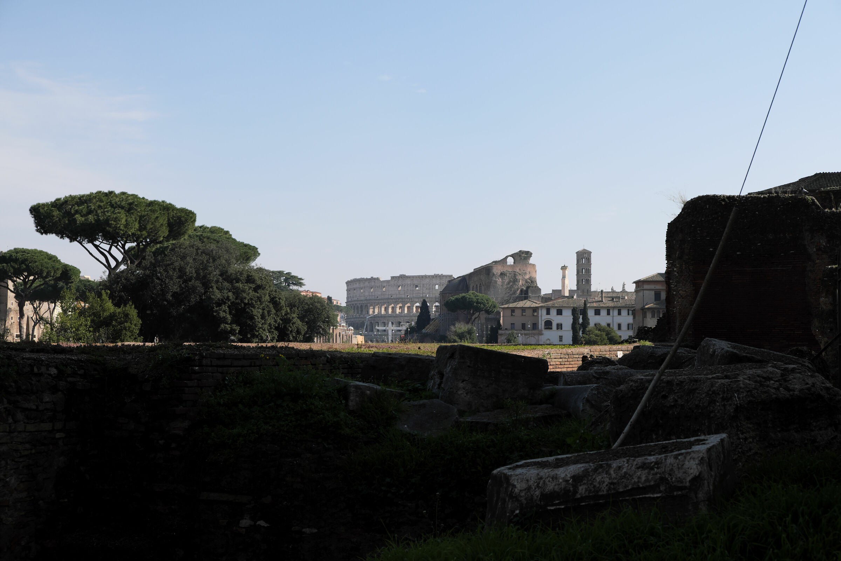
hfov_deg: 41.9
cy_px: 280
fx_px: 1098
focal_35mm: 47
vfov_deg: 28.6
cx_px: 420
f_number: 5.6
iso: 400
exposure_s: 1/1300
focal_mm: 31.5
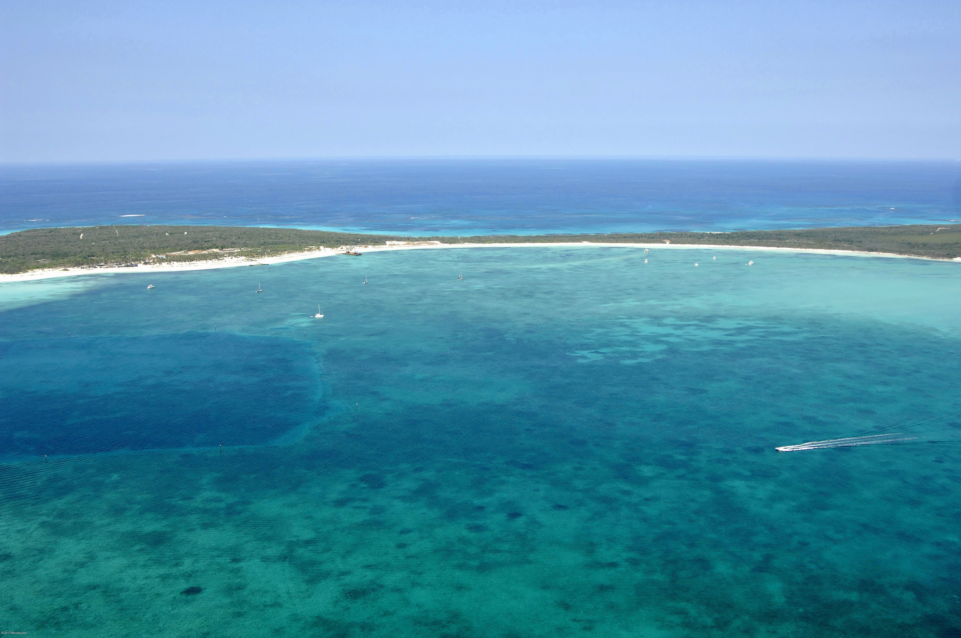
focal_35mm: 36
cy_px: 319
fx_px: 960
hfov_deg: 53.2
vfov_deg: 36.8
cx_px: 480
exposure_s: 1/1000
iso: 400
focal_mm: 24
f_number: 6.7
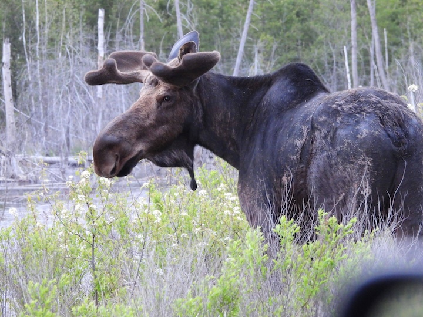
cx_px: 212
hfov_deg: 5.7
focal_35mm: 350
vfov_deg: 4.2
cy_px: 158
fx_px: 4277
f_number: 5
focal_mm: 62.5
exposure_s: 1/30
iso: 1100
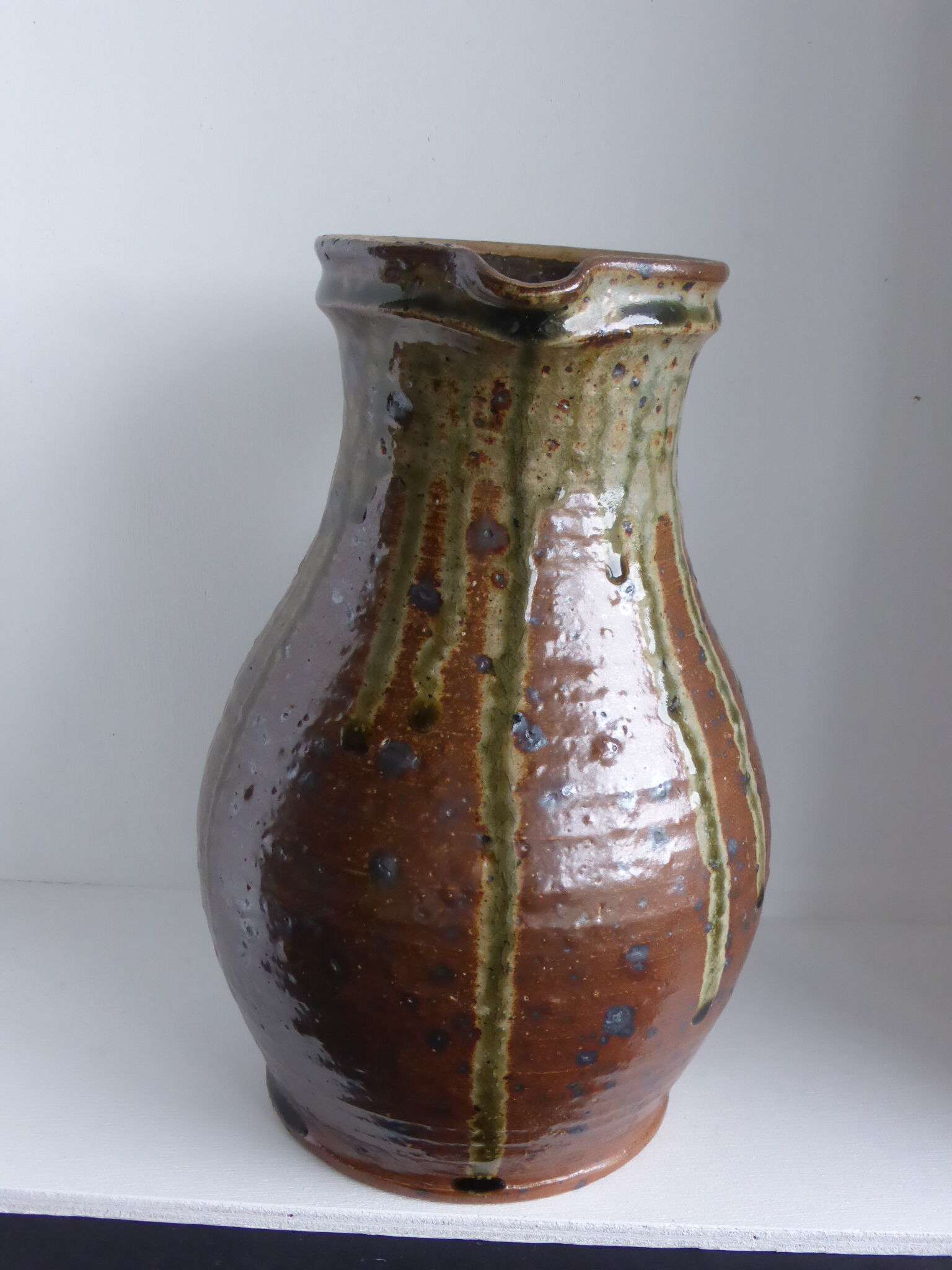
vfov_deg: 47.9
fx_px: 1430
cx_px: 476
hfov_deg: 36.8
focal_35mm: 39
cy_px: 635
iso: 400
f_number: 3.9
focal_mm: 6.9
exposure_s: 1/30
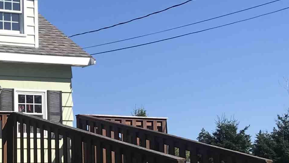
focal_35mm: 98
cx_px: -56
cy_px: 155
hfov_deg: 20.4
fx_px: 751
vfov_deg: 12.2
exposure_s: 1/2283
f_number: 1.8
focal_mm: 3.99
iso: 20
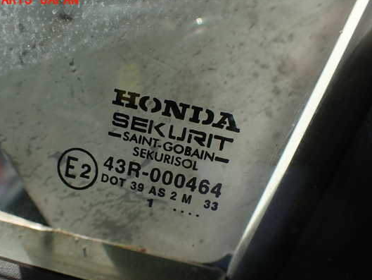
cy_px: 150
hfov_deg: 53.8
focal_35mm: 34
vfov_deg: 41.8
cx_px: 162
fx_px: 365
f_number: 3.2
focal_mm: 5.4
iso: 100
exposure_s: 1/200
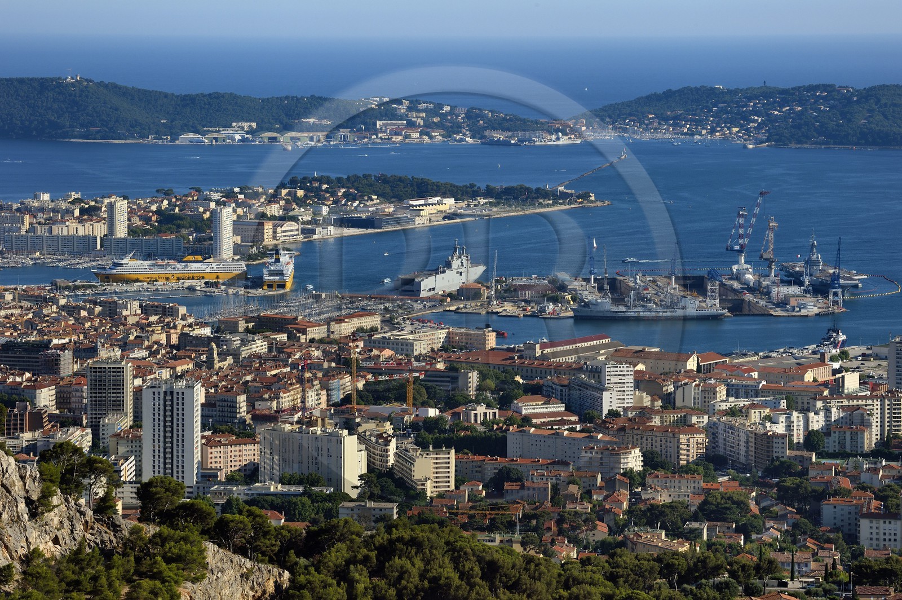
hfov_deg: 16.8
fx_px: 3054
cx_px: 451
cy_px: 300
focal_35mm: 122
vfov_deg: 11.2
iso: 200
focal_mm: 122
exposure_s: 1/320
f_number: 13
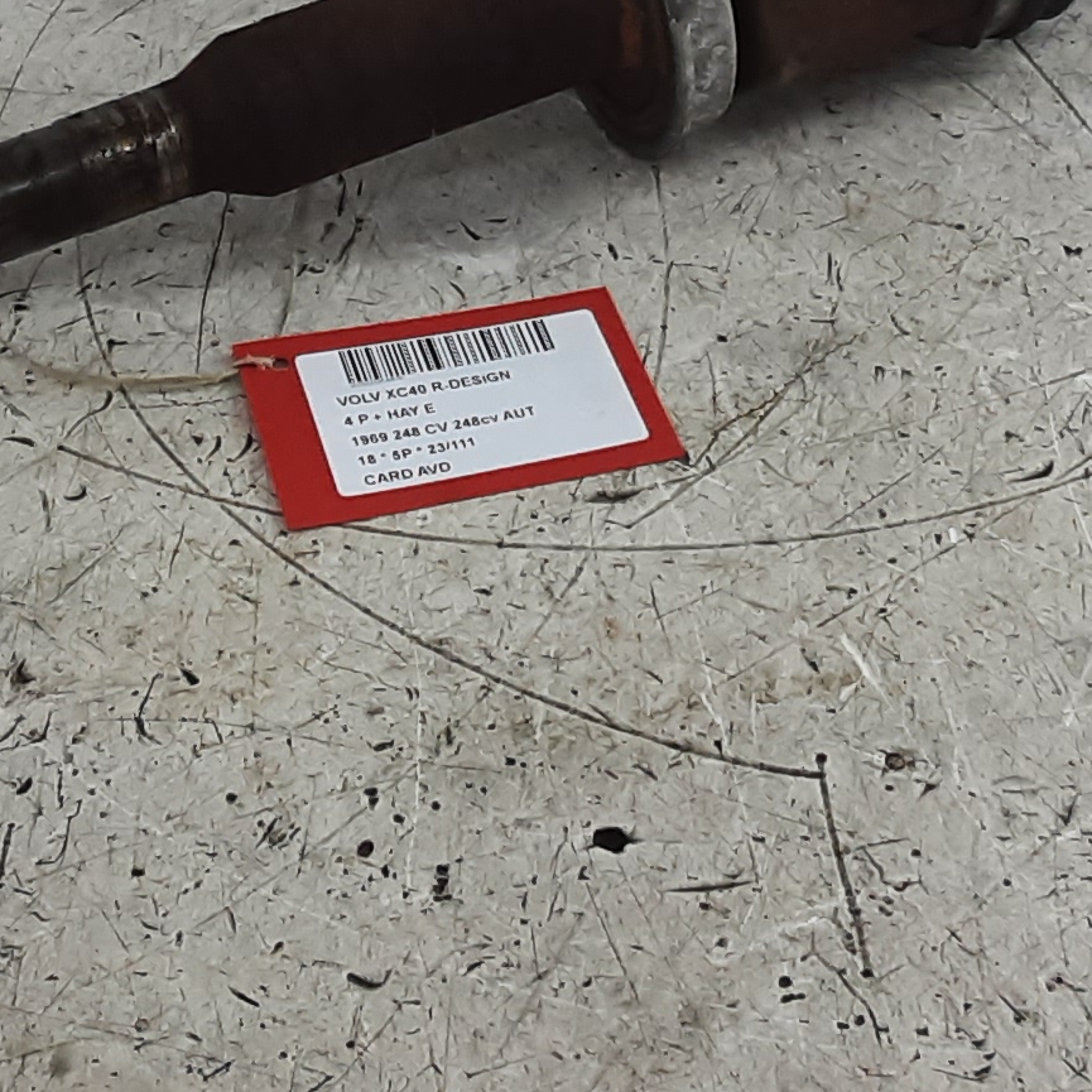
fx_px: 3212
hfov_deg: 19.3
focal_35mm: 90
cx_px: 516
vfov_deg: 18.2
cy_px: -245
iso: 100
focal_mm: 2.91
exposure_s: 1/50
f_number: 1.9
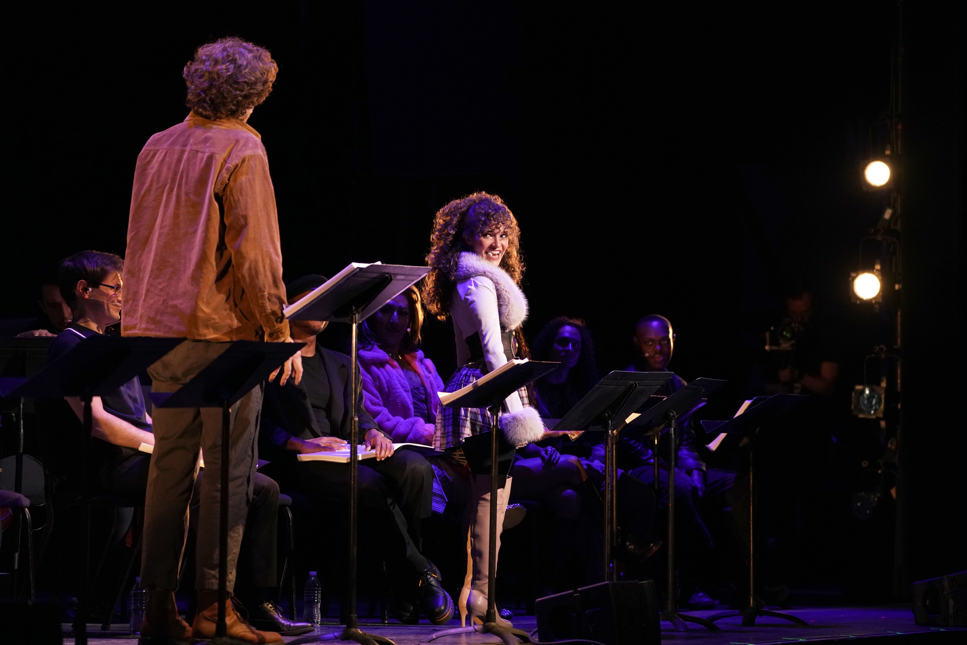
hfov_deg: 12.0
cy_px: 322
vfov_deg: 8.0
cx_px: 484
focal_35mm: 171
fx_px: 4594
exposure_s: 1/125
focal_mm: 171
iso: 2500
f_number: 5.6
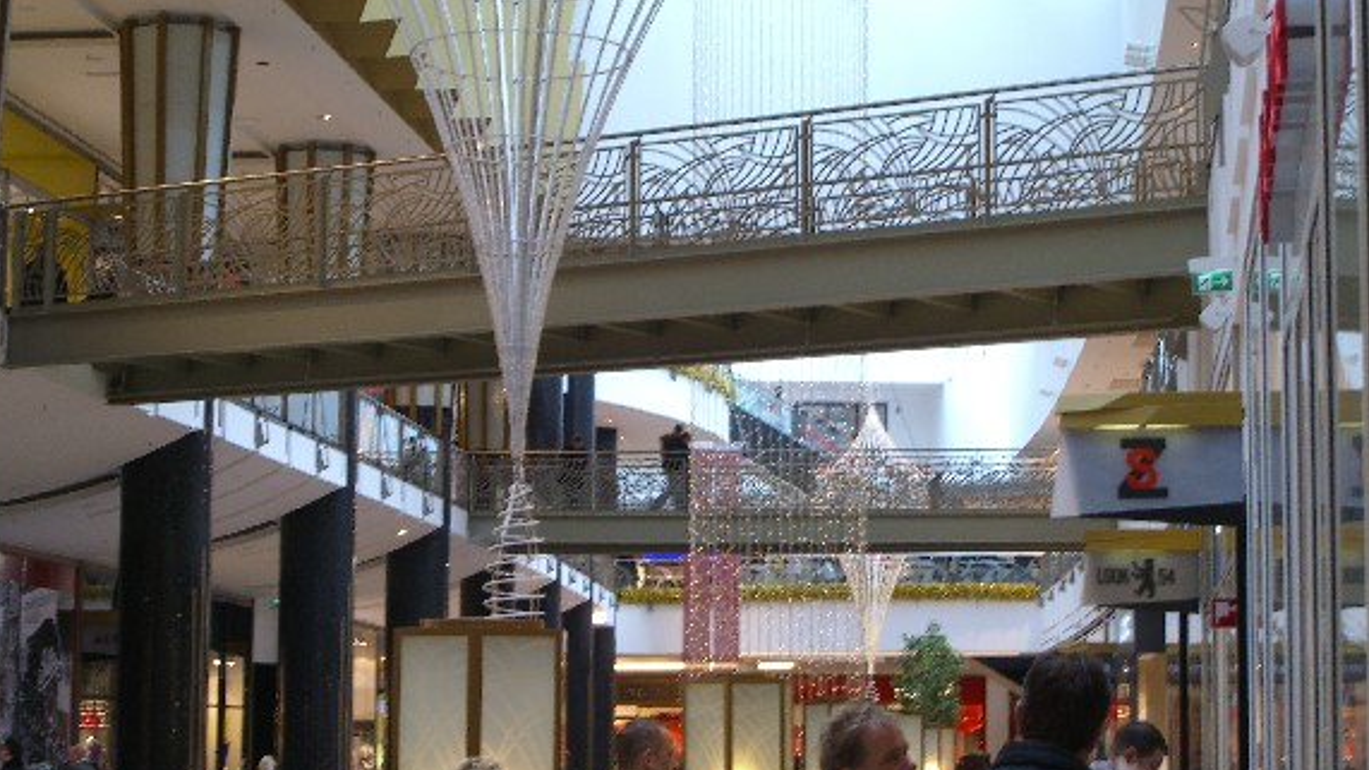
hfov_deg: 23.9
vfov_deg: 13.6
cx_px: 673
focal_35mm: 89
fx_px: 3230
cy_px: 368
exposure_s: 1/25
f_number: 4.4
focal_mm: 16.6
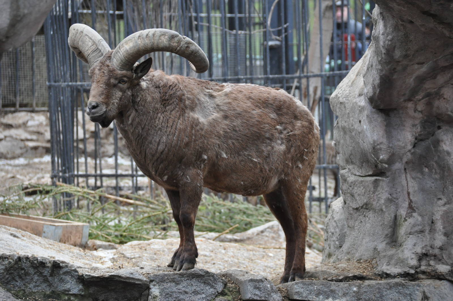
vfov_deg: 5.9
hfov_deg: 8.9
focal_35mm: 232
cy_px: 150
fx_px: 2922
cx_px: 226
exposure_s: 1/100
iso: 1000
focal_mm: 155
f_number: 5.6
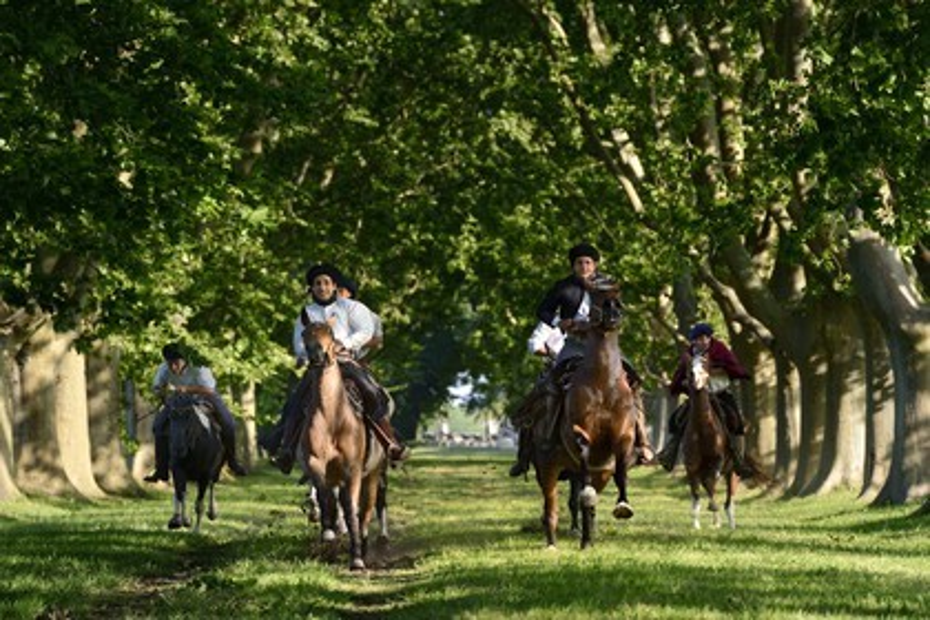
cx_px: 465
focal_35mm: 200
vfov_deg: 6.9
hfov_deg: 10.3
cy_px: 310
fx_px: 5166
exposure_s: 1/800
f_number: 6.3
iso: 800
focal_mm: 200
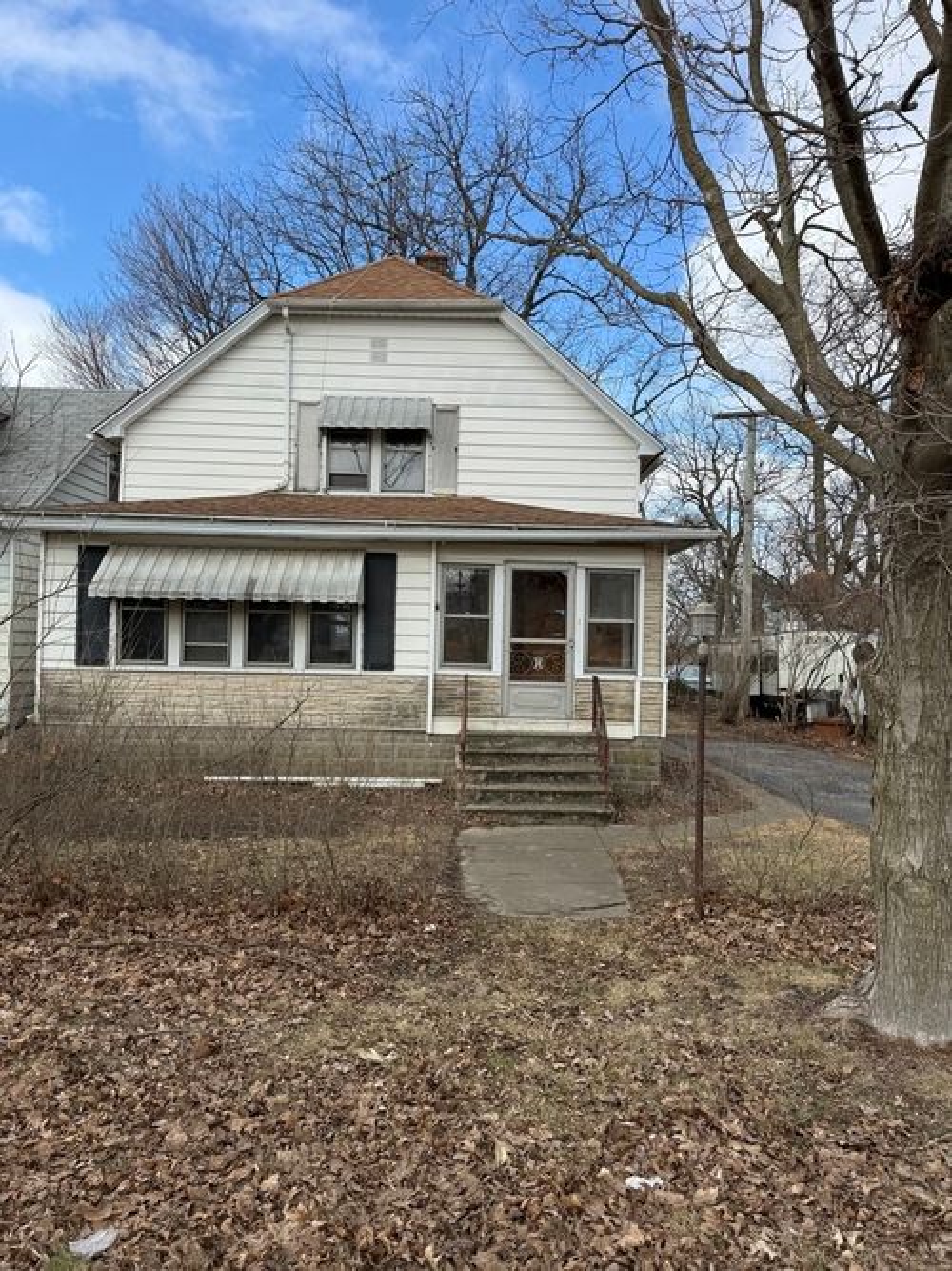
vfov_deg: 71.6
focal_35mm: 24
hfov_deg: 56.8
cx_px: 476
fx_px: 880
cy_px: 636
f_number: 1.78
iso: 80
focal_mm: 6.76
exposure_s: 1/2445
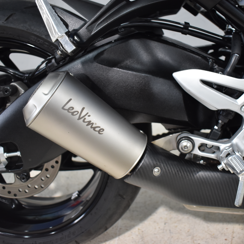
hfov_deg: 42.7
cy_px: 121
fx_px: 311
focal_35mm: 39
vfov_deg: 42.8
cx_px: 144
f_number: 3.8
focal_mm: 20
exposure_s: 1/50
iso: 800
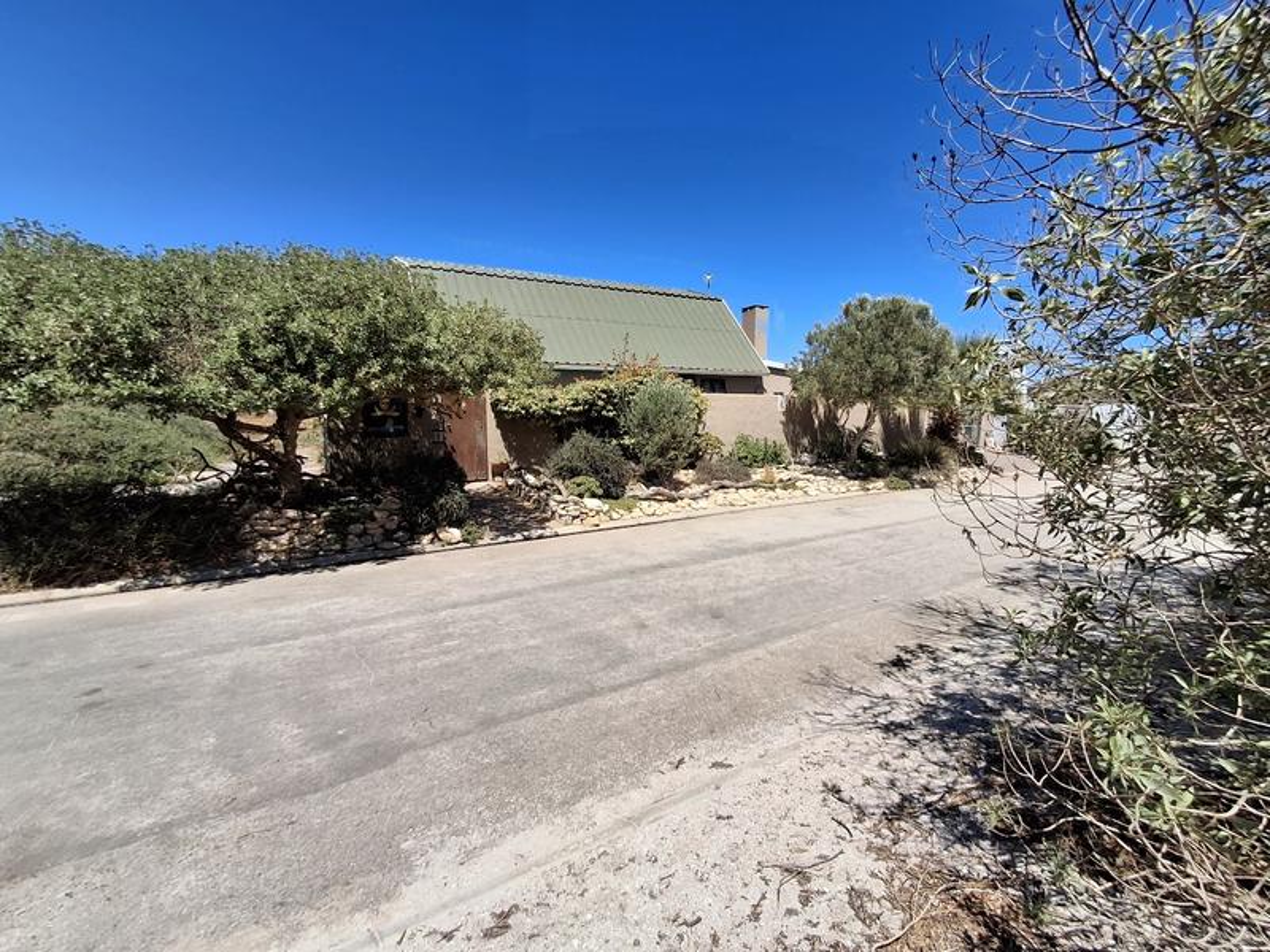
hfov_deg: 94.5
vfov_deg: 78.1
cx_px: 635
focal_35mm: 16
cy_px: 476
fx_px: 587
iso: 40
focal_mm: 1.64
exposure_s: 1/1808
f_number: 2.2
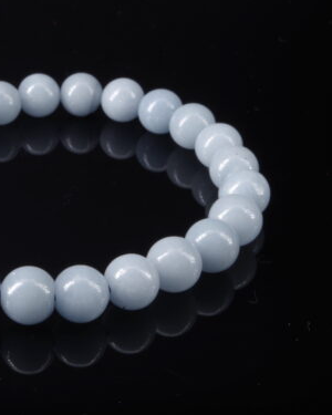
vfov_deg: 24.4
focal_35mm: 78
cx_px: 56
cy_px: 215
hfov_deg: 19.4
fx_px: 958
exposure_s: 1
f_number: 4.5
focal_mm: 35
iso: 100
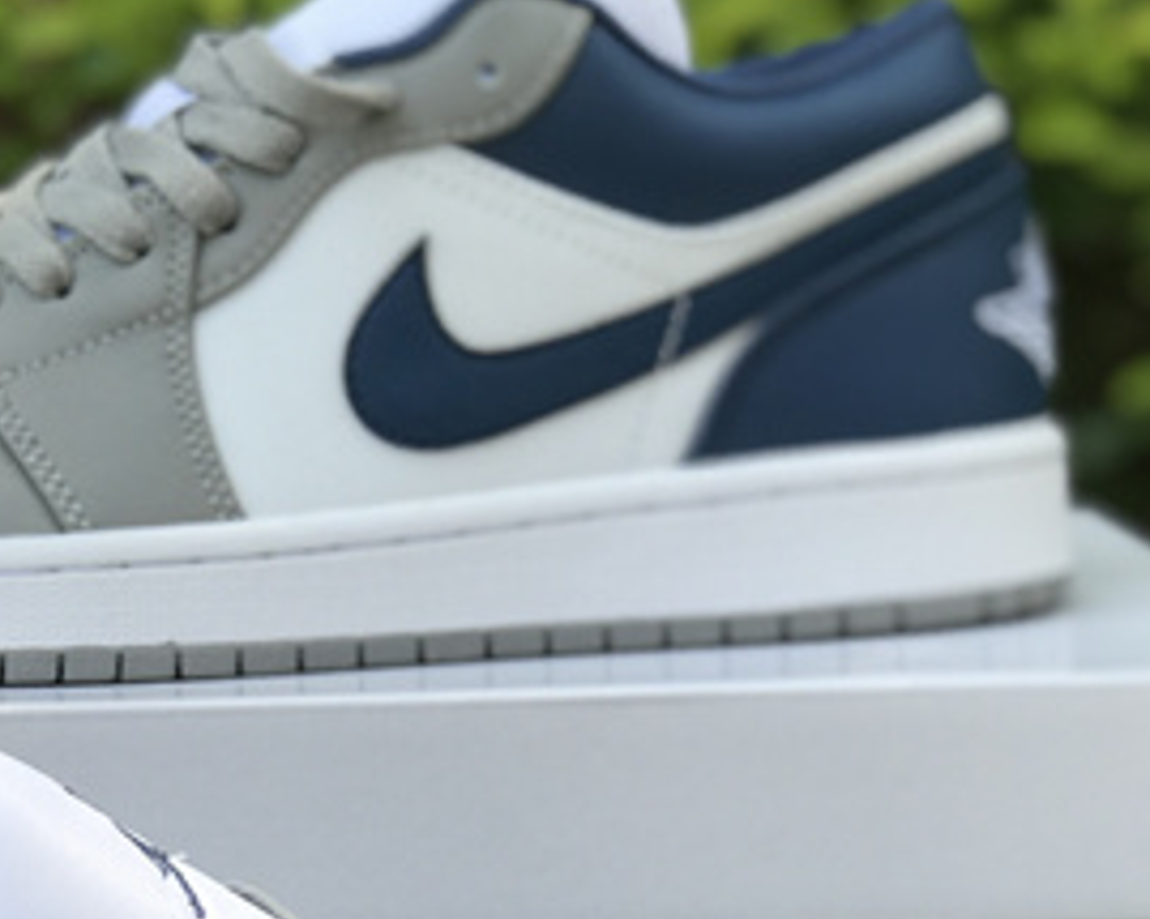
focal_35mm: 153
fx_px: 5206
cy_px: 891
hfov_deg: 12.6
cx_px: 278
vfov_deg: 10.0
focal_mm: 6.6
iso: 20
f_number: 2.8
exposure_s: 1/237
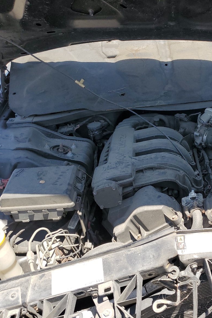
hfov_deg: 34.6
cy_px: 162
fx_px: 327
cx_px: 176
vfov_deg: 51.9
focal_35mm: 37
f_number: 1.5
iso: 50
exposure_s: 1/909
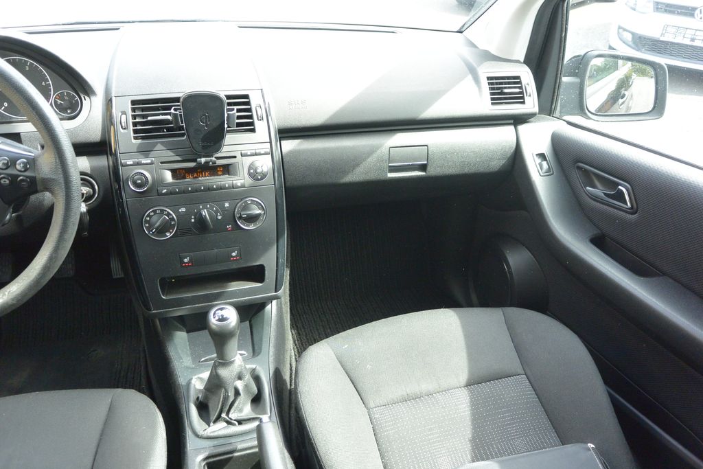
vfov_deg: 47.9
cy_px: 234
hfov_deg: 67.4
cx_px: 352
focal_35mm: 27
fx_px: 527
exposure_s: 1/125
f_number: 3.5
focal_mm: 10
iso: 360
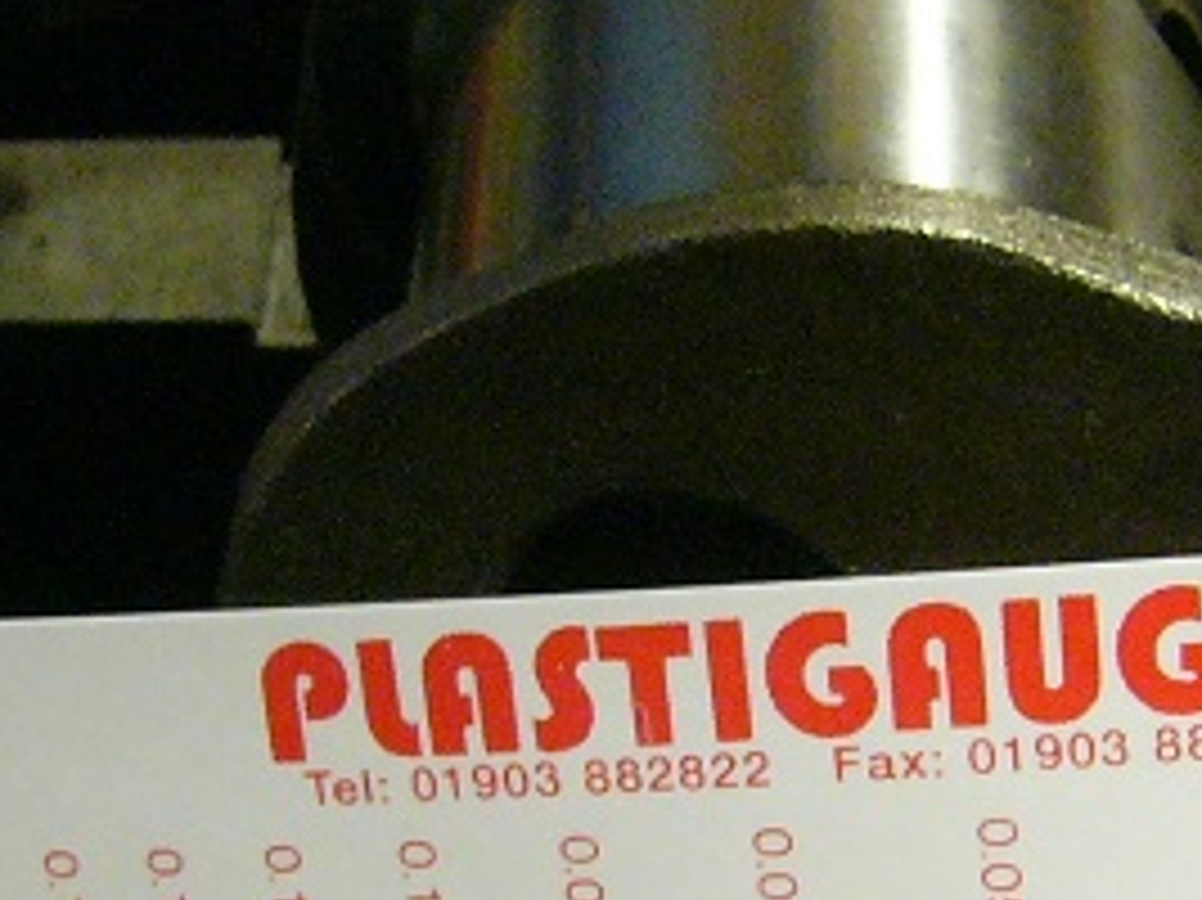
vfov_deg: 17.5
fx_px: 2915
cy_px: 680
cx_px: 756
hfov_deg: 23.2
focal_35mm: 84
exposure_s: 1/15
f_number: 2.8
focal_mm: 4.6
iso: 400
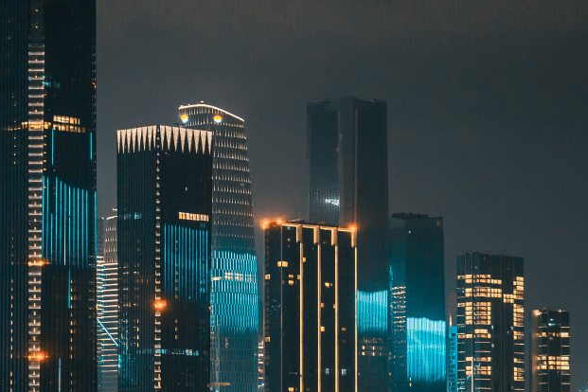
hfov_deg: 14.1
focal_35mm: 145
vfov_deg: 9.4
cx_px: 226
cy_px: 295
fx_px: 2368
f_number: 1.8
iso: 1600
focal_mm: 50
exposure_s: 1/50
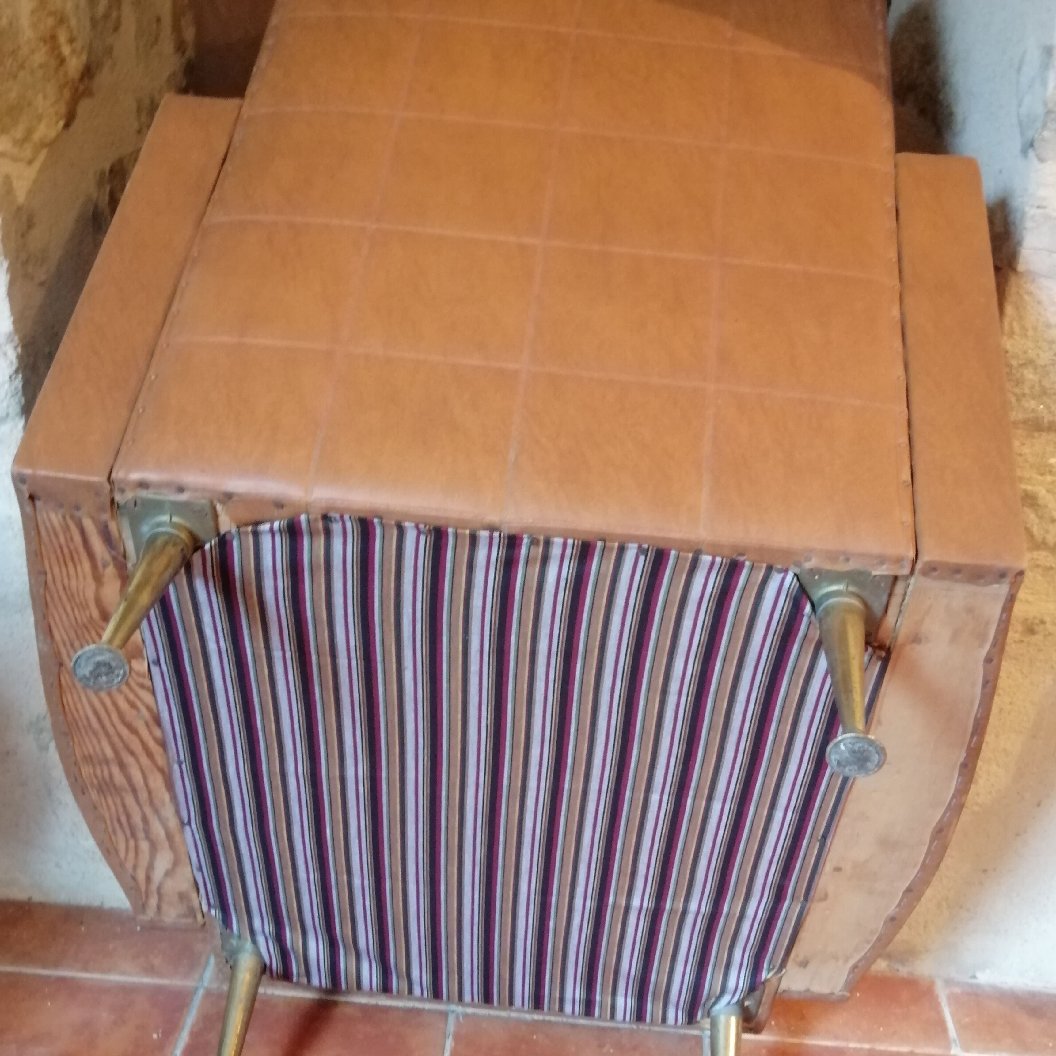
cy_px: 609
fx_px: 1346
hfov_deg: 42.8
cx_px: 528
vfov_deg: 42.7
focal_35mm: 39
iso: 800
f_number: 1.8
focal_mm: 3.95
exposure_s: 1/16.7
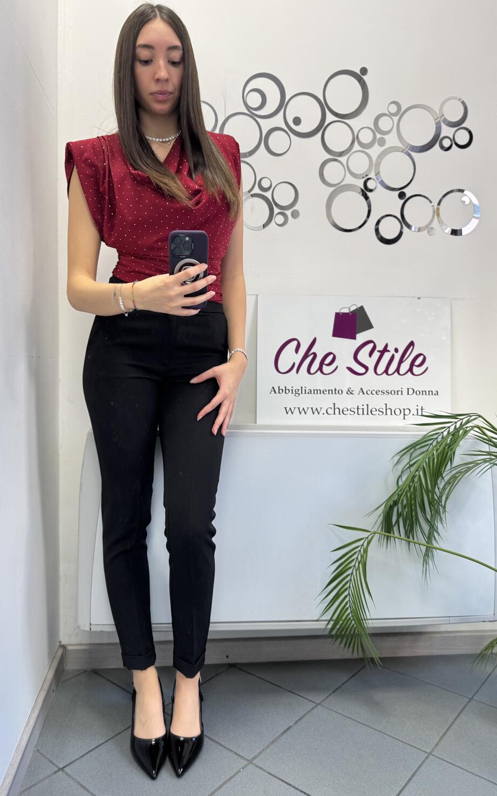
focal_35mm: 26
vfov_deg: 70.4
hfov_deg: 47.5
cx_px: 226
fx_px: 564
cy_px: 396
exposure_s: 1/100
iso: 125
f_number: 1.78
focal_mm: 6.76
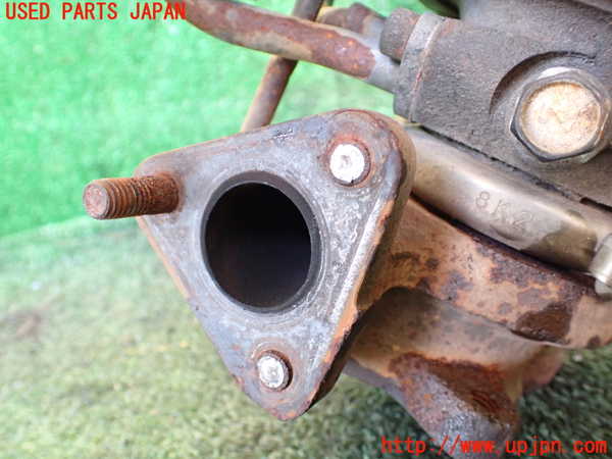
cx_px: 306
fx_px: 530
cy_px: 230
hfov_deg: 60.0
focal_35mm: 30
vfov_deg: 46.8
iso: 800
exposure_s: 1/40
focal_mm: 5.4
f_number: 2.3
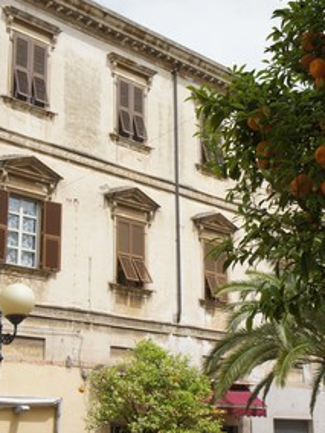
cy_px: 201
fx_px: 848
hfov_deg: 21.4
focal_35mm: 68
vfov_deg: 28.6
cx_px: 262
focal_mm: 29
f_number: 8
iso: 200
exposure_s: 1/500
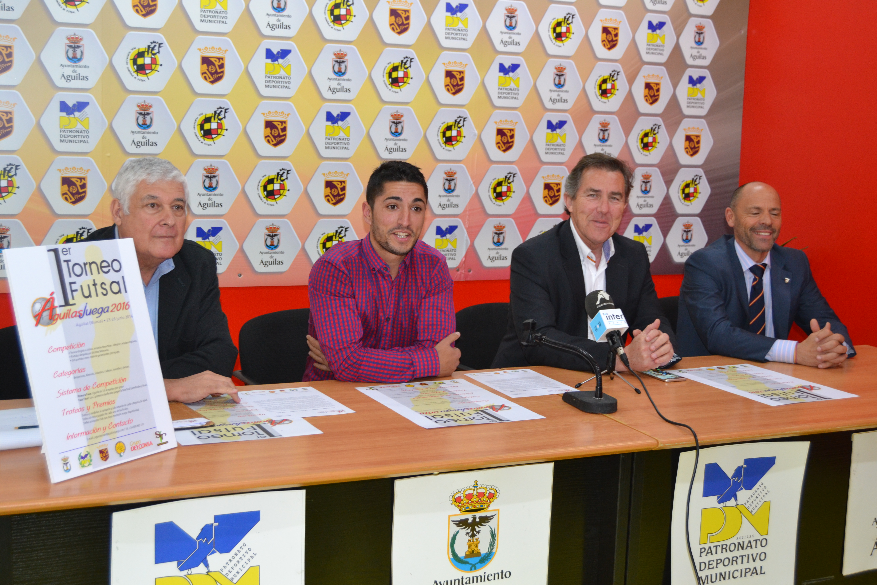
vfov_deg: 29.9
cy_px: 292
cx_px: 438
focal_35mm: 45
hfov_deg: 43.6
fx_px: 1096
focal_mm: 30
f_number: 4.2
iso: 900
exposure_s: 1/60
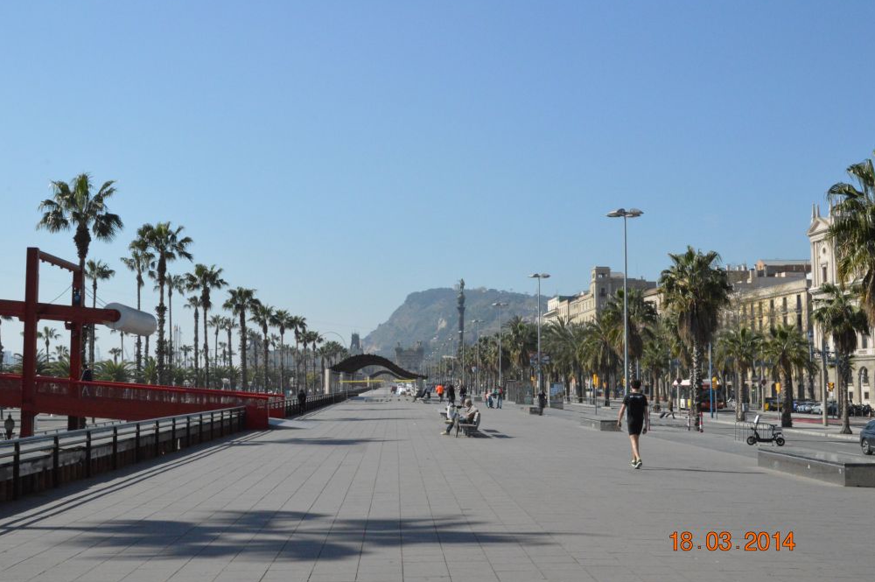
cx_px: 432
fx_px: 1044
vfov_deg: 31.1
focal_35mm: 43
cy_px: 288
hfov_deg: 45.5
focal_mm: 28
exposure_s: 1/1250
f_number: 18
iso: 3200
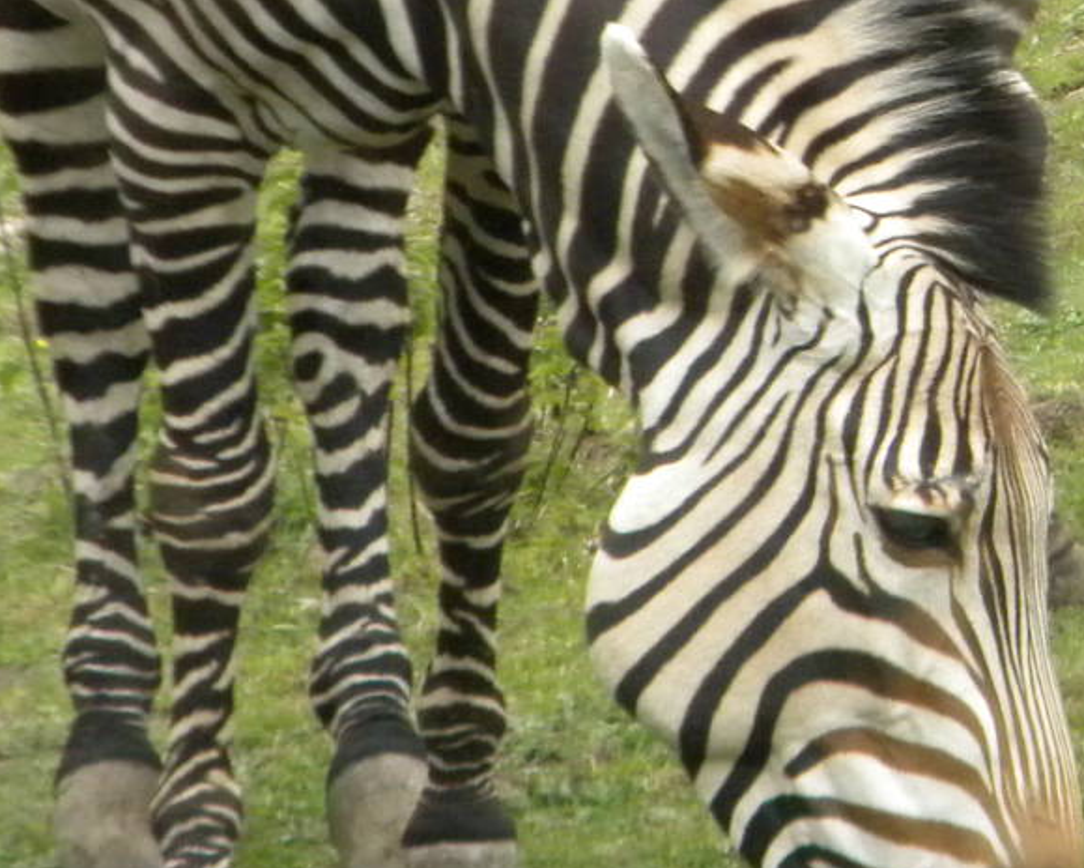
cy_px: -108
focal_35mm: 609
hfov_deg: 3.2
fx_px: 19538
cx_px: 1161
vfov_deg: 2.5
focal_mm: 41
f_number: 5.4
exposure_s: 1/463
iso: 400
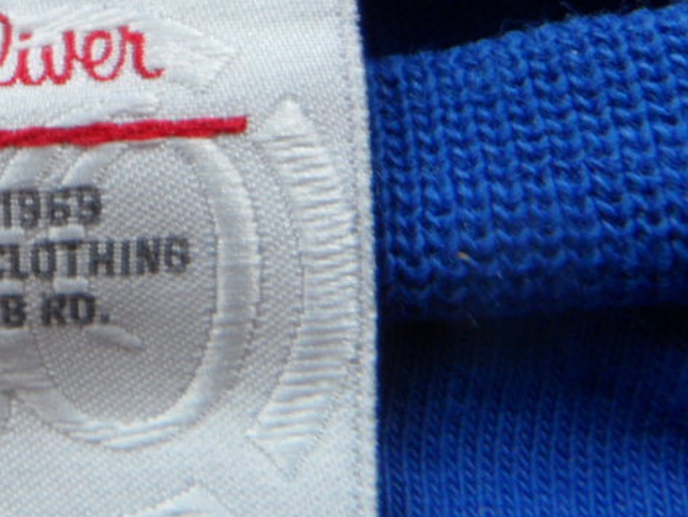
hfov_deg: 26.8
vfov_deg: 21.1
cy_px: 34
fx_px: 1352
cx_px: -21
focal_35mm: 68
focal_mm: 4.1
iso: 80
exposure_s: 1/60
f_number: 2.9
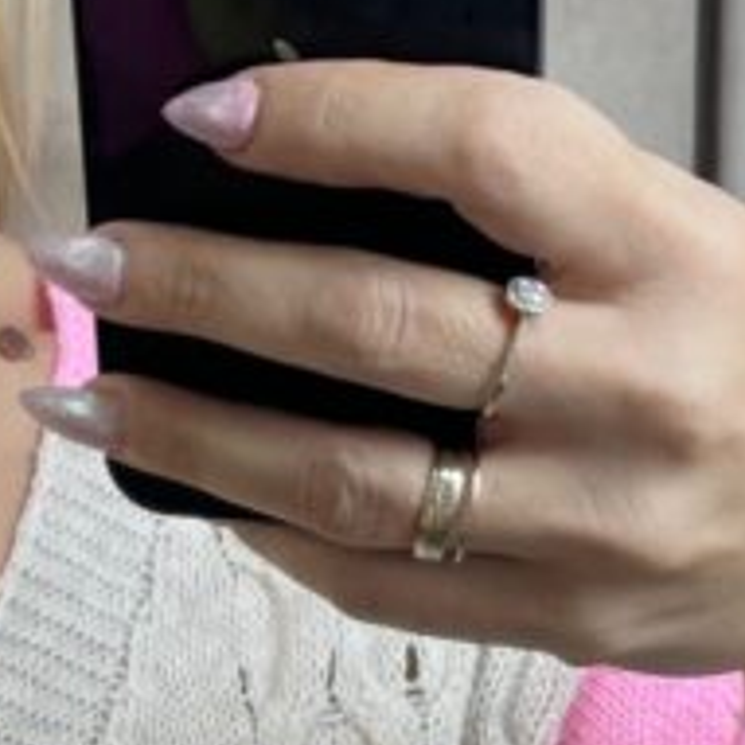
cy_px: 843
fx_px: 2995
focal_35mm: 123
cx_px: -59
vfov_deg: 13.8
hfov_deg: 13.9
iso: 50
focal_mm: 4.2
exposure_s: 1/100
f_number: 1.6
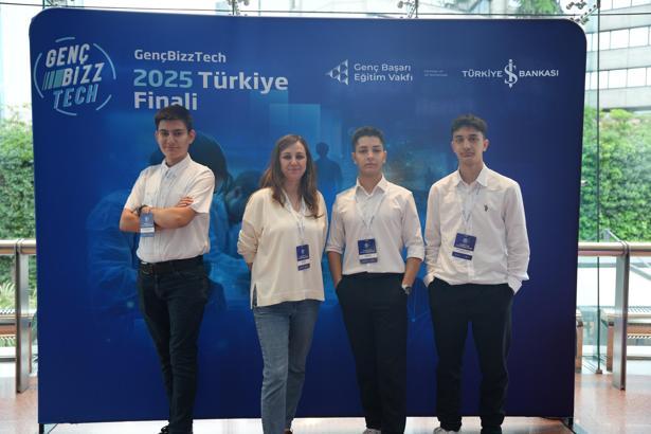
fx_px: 609
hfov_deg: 56.2
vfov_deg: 39.2
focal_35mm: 34
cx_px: 326
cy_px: 217
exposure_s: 1/320
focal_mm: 33.7
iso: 1250
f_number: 2.8
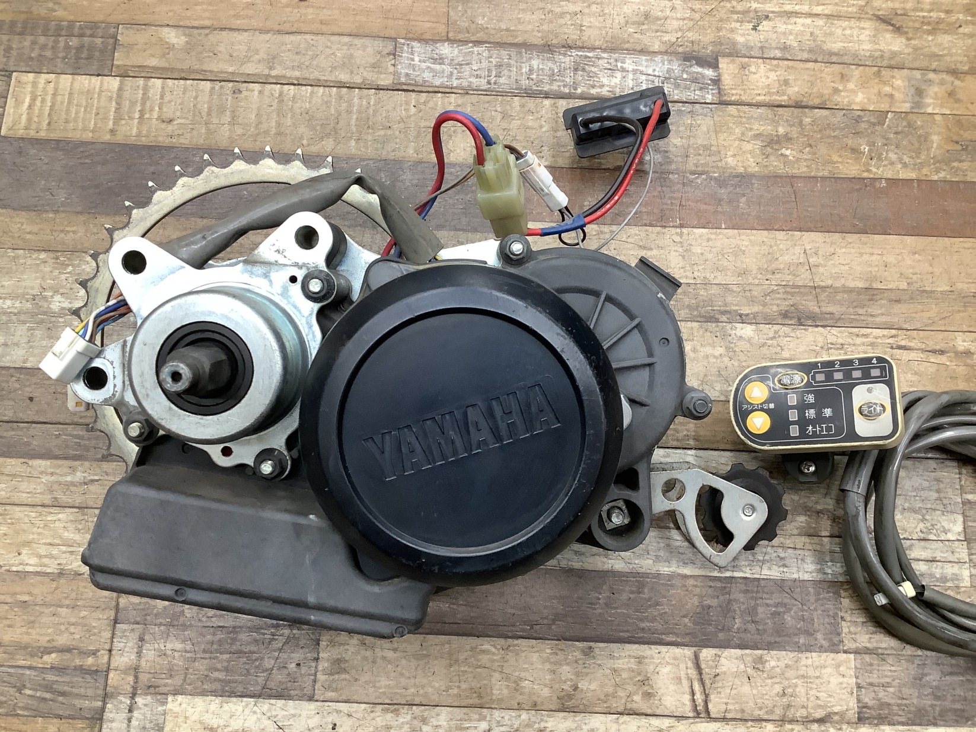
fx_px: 874
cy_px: 366
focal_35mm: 31
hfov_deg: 58.3
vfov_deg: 45.5
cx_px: 488
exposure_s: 1/60
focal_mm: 3.3
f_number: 2.4
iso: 160
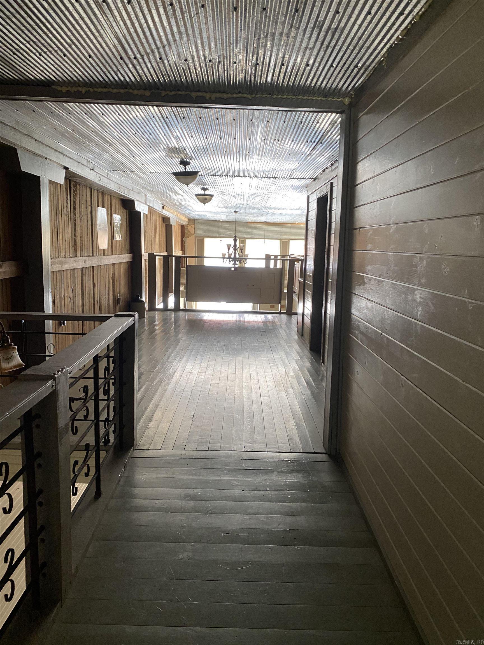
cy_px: 322
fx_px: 485
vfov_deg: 67.3
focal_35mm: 26
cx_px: 242
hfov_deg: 53.1
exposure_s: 1/60
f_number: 1.8
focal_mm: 4.25
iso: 125
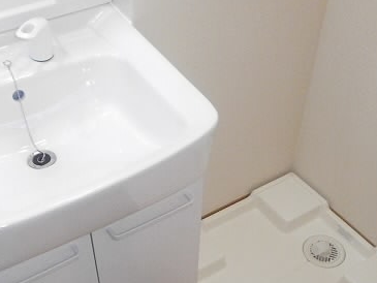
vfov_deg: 30.4
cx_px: 176
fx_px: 512
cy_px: 209
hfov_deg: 40.4
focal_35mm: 47
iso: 800
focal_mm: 4.8
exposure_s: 1/160
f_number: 2.9
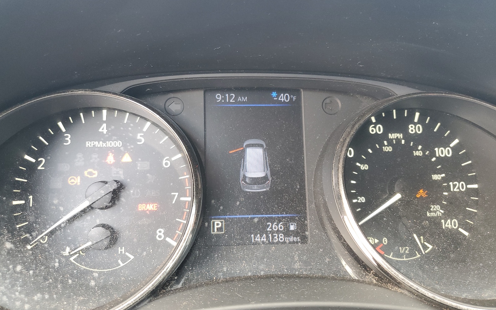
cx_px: 245
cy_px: 156
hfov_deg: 66.5
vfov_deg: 44.5
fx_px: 378
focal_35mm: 28
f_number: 1.5
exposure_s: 1/60.2
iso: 106
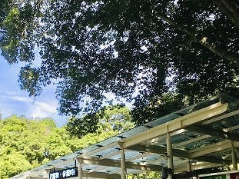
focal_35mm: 72
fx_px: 497
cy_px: 118
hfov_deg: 27.0
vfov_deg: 20.4
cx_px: 90
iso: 20
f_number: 1.8
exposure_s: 1/591
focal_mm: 3.99
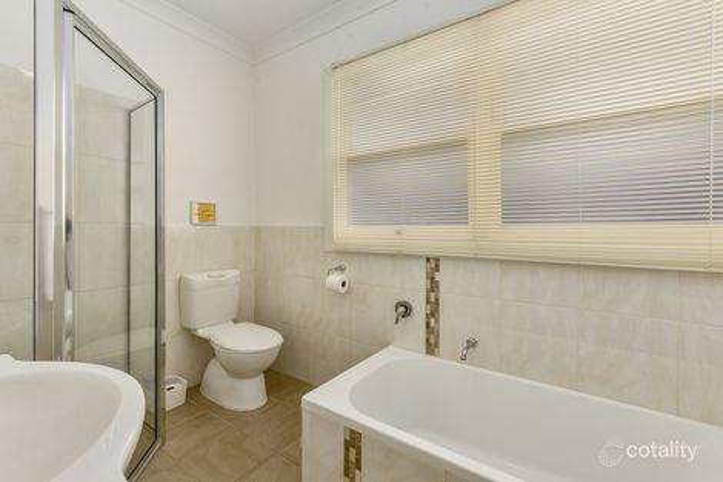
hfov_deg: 104.3
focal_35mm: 14
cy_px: 241
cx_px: 362
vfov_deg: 81.2
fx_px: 281
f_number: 11
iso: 125
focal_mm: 14
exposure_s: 1/20
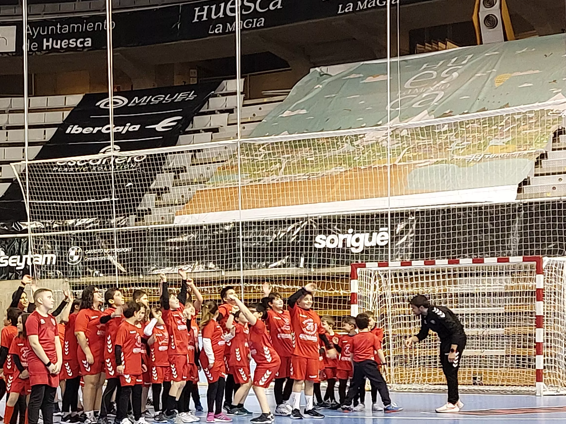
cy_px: 280
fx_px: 818
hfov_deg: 35.9
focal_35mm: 50
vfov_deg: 28.9
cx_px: 59
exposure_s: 1/60
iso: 200
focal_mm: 5.23
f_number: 1.8
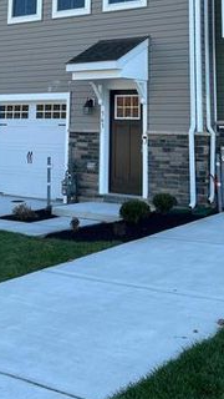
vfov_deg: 32.9
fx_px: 623
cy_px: 11
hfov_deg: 20.3
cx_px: 80
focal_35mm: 59
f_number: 1.5
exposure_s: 1/1553
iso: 50
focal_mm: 5.7
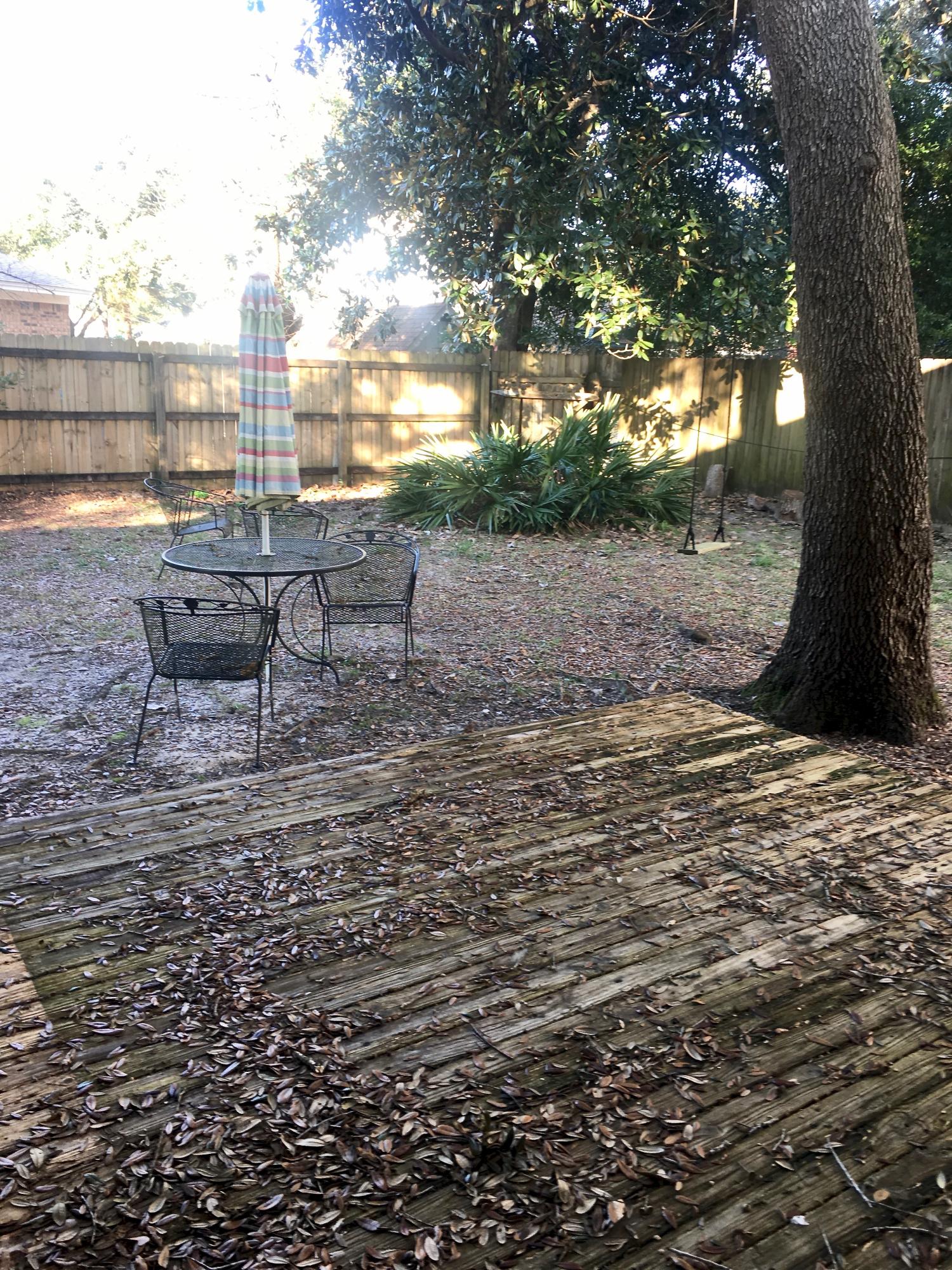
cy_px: 635
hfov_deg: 48.2
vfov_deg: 61.7
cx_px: 476
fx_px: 1063
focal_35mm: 29
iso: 25
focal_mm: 4.15
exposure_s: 1/31
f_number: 2.2
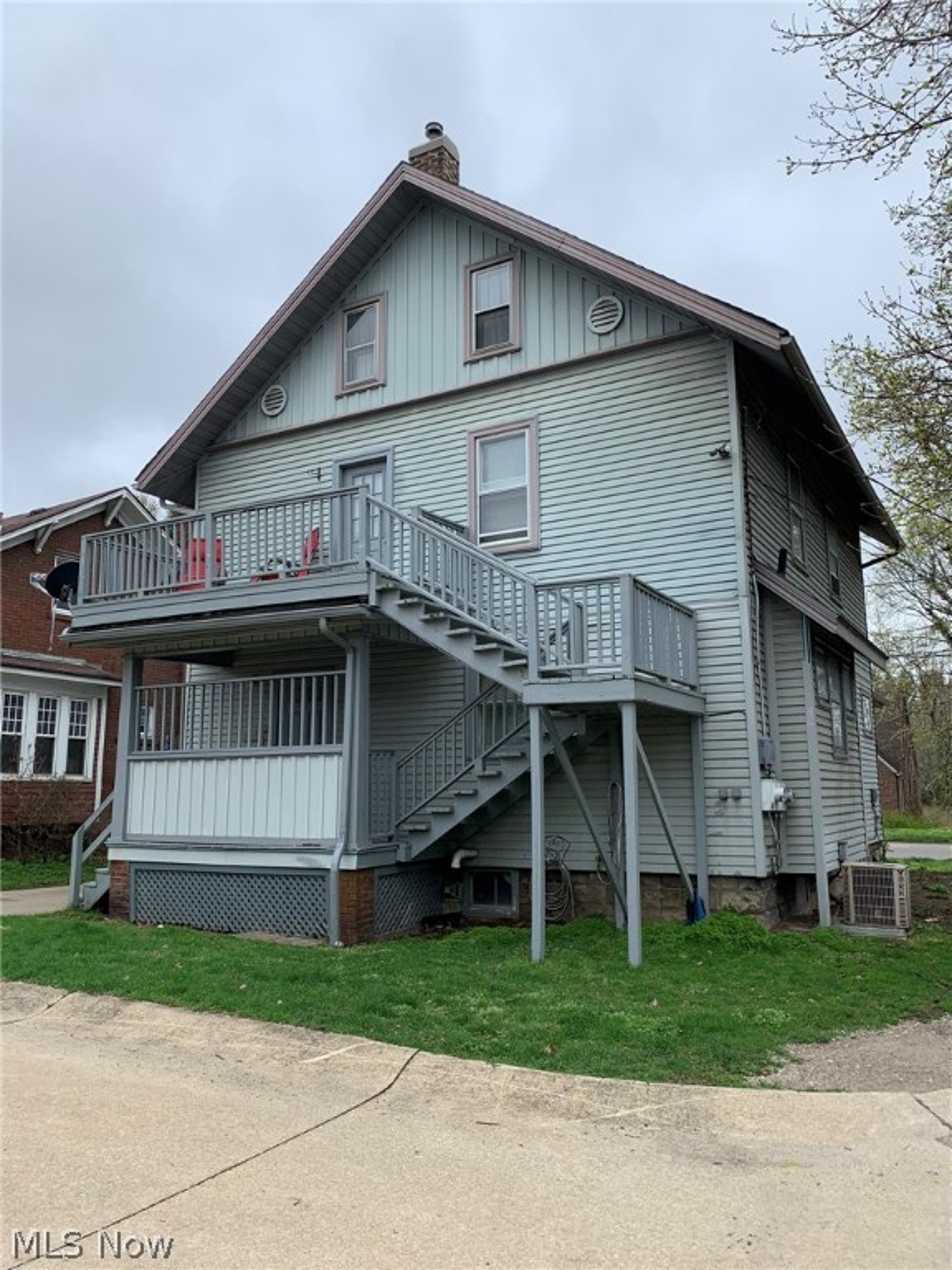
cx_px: 476
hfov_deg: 53.1
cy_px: 635
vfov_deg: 67.3
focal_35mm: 26
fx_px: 953
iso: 25
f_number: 1.8
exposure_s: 1/664
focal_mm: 4.25
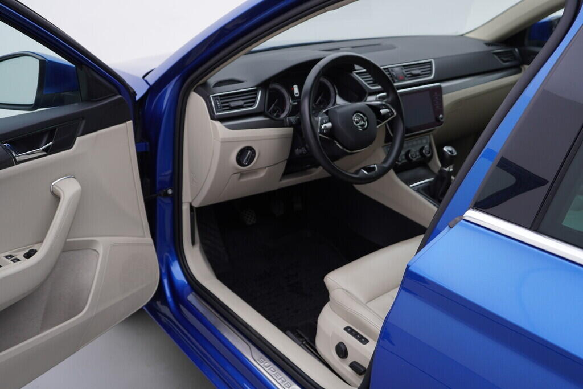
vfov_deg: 36.9
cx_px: 292
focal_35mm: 36
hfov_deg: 53.1
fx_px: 583
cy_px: 194
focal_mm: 24
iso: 125
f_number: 3.5
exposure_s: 1/60
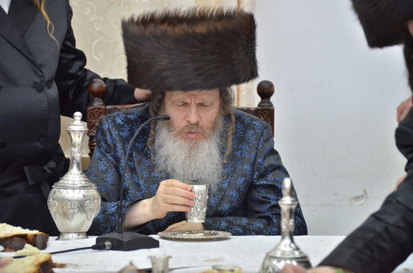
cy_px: 136
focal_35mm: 262
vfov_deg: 5.2
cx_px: 206
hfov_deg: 7.9
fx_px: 3005
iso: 2000
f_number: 5.6
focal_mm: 175
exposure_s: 1/125
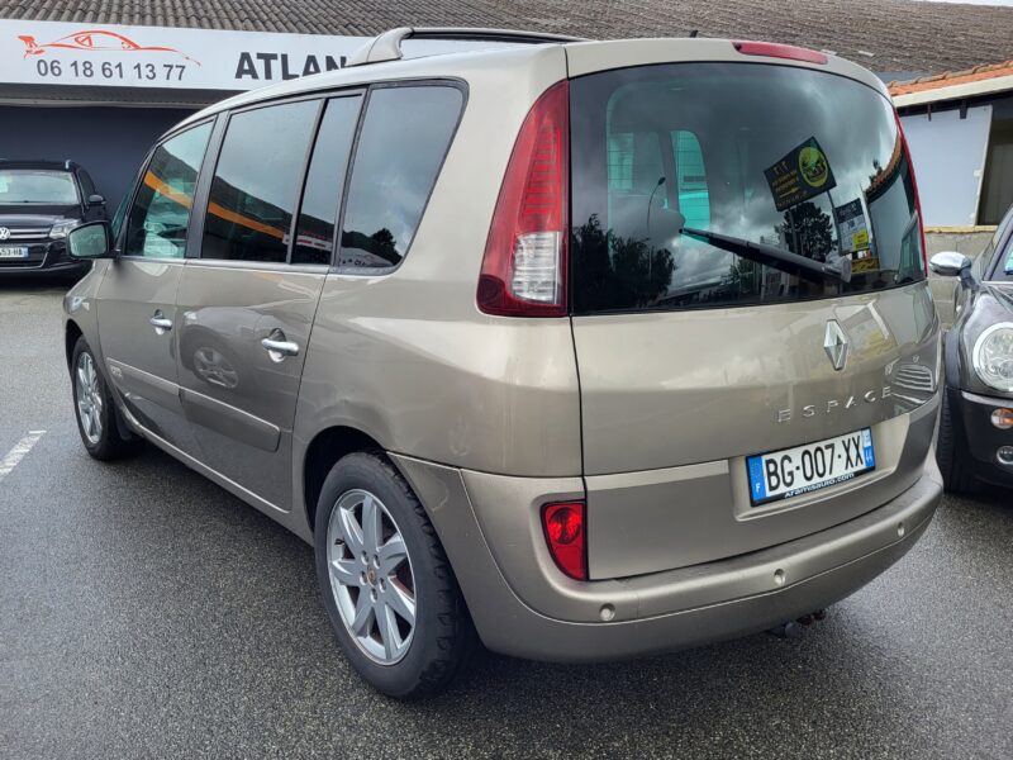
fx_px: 761
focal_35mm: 26
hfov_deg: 67.3
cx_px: 506
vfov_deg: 53.1
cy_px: 380
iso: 40
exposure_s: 1/500
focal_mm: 5.4
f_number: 1.8
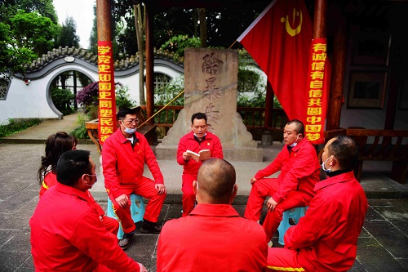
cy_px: 136
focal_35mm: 24
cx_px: 204
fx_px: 272
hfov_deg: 73.8
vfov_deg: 53.1
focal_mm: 24
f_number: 2.8
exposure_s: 1/200
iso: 320
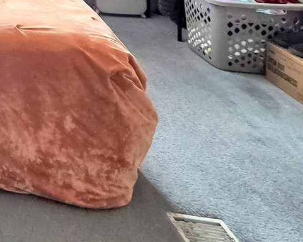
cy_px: -46
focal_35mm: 38
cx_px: -144
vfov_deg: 32.6
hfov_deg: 29.8
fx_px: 341
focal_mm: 2.2
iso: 250
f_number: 2.2
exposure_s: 1/60
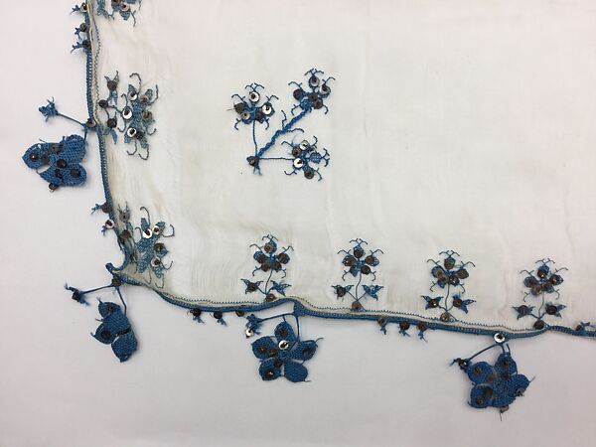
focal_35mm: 31
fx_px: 534
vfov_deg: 45.4
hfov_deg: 58.4
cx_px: 298
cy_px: 224
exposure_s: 1/60
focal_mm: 3.3
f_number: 2.4
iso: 32
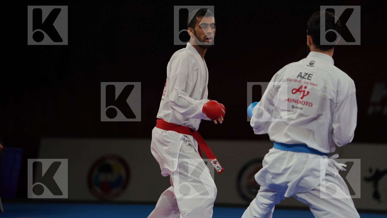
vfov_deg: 6.0
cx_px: 194
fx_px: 2094
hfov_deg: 10.6
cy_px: 102
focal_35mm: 204
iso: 800
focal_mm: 194
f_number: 2.8
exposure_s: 1/1000
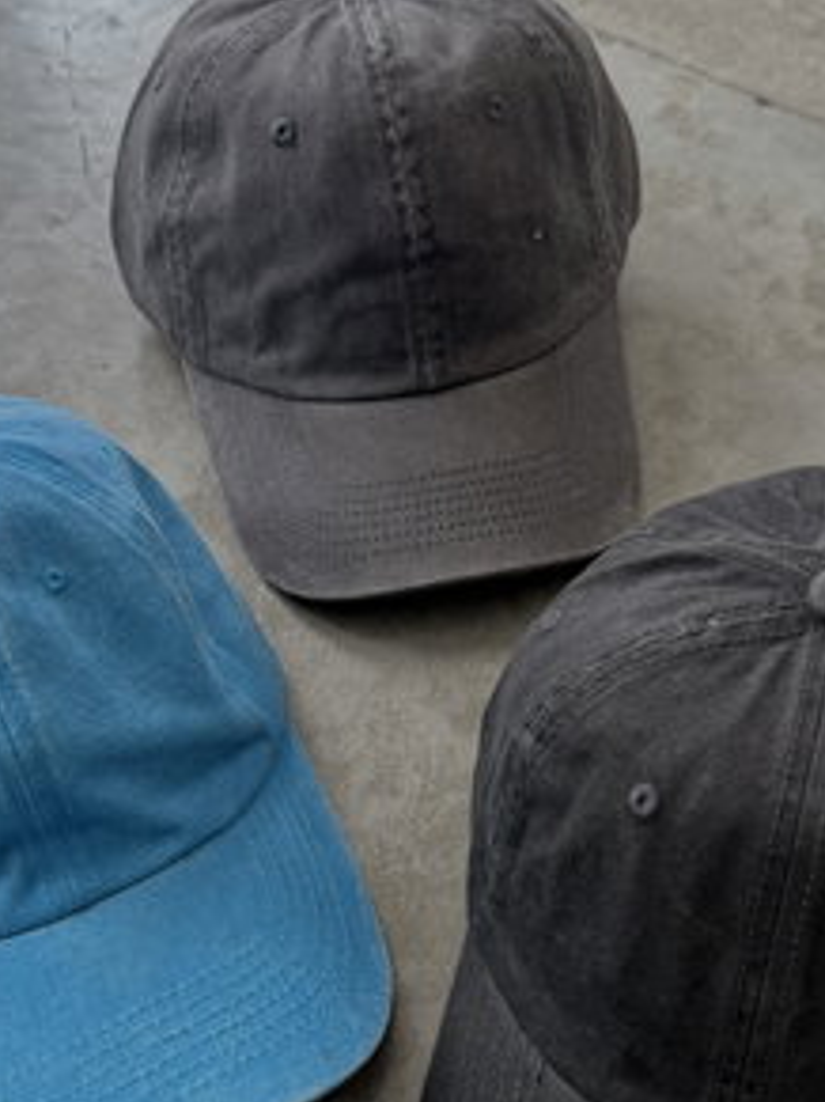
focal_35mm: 44
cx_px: 405
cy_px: 702
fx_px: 1399
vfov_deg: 42.6
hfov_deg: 32.9
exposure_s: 1/121
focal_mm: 6.76
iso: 80
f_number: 1.78
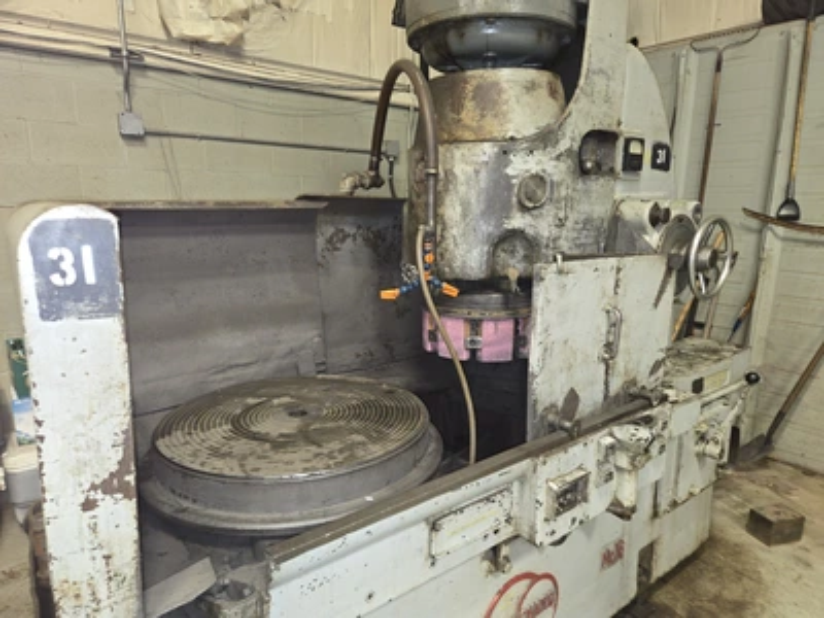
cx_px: 412
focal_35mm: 23
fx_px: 547
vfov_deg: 58.9
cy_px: 309
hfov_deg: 73.9
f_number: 1.8
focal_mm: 5.4
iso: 125
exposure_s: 1/12
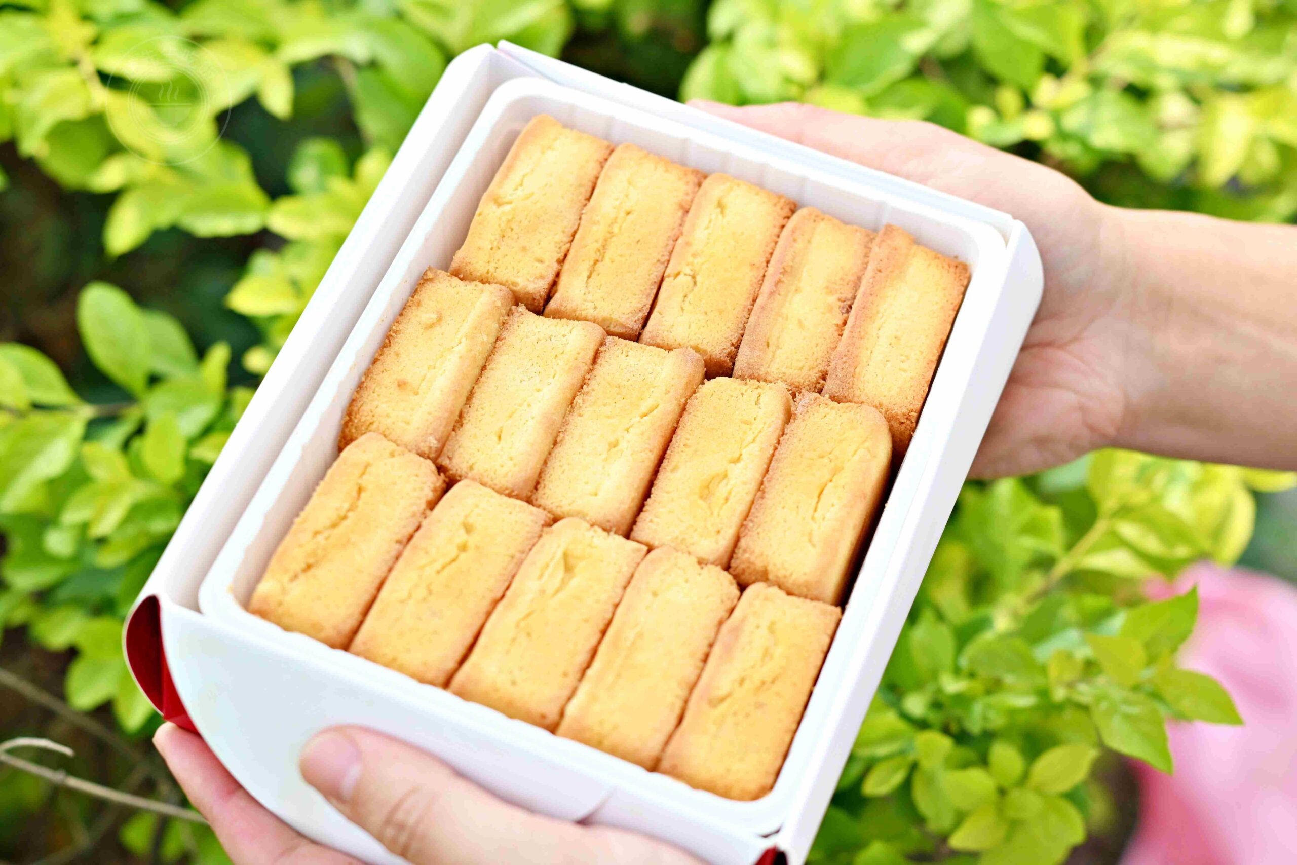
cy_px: 432
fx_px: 2702
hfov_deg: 27.0
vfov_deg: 18.2
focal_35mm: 75
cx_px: 648
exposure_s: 1/500
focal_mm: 50
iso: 100
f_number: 3.2
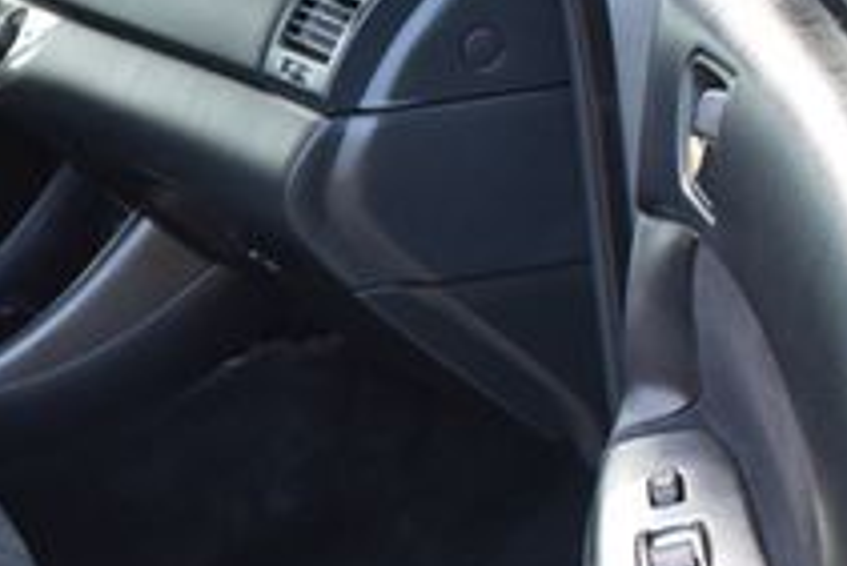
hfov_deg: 19.0
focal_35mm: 105
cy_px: 317
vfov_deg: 13.1
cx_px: -8
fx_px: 2461
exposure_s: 1/15
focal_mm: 23
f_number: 6.3
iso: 1100
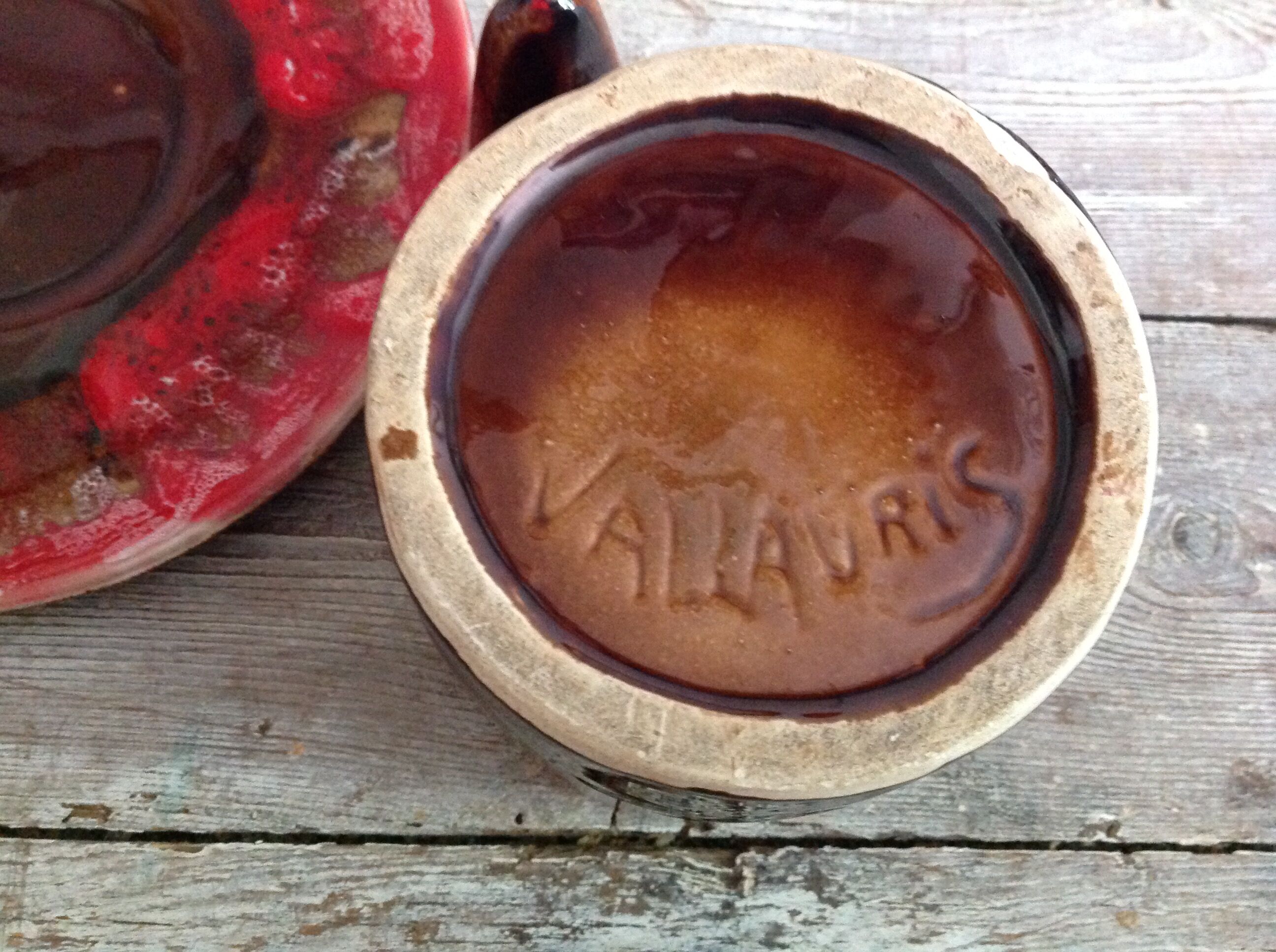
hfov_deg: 52.7
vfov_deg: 40.6
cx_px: 638
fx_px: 1288
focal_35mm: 35
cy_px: 476
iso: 640
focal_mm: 4.28
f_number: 2.4
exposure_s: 1/15
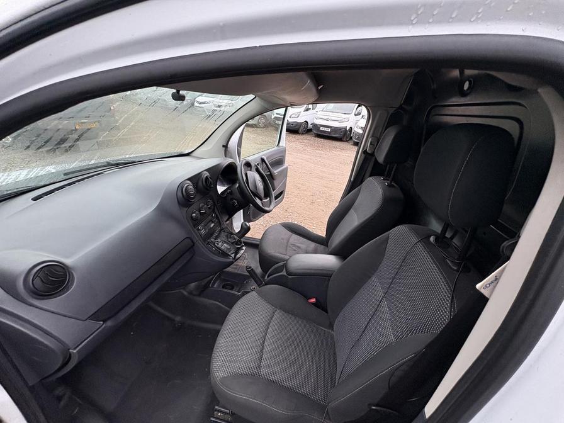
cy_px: 212
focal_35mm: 14
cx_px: 282
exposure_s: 1/94
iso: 250
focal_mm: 2.22
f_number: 2.2
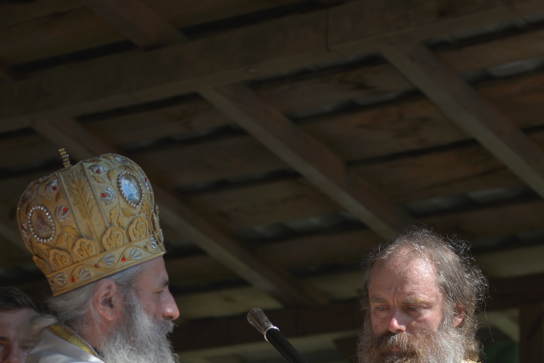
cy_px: 366
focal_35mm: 166
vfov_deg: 8.2
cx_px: 325
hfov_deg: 12.4
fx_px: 2509
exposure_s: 1/2000
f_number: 2.8
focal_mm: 70
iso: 100
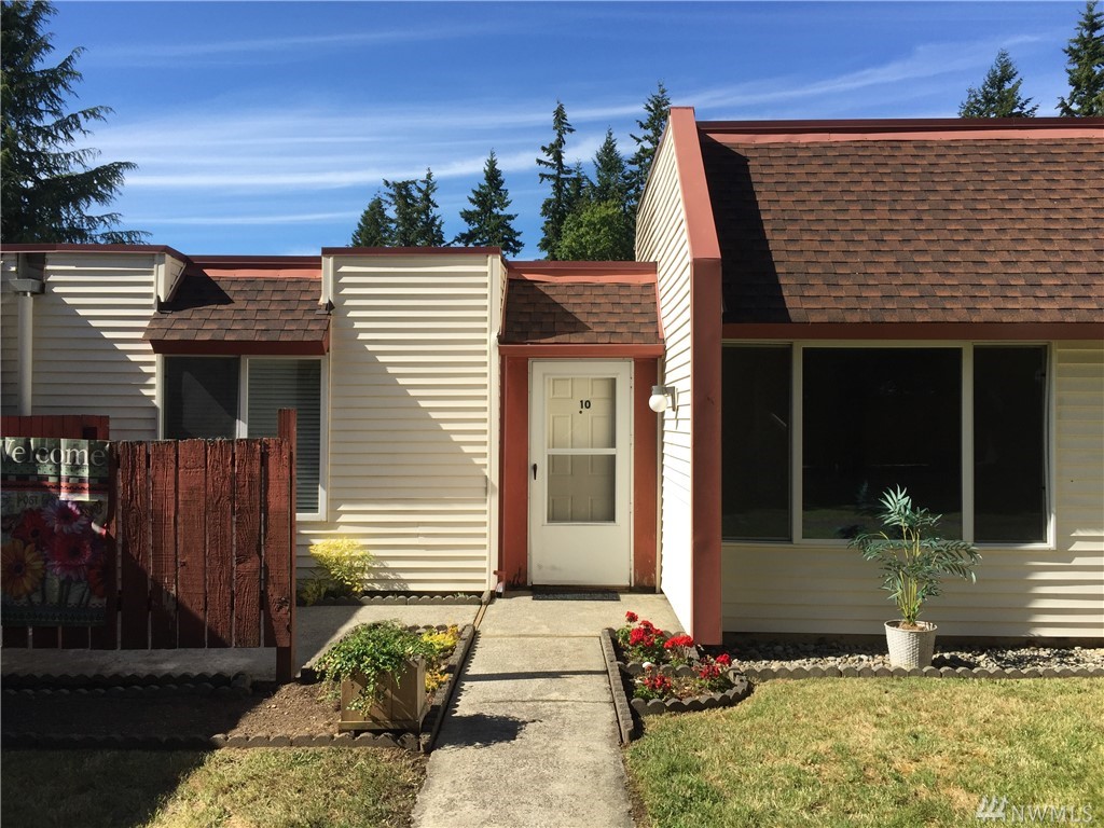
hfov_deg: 61.7
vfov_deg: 48.2
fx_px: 925
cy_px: 414
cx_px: 552
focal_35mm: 29
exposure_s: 1/1522
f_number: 2.2
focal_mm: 4.15
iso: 32
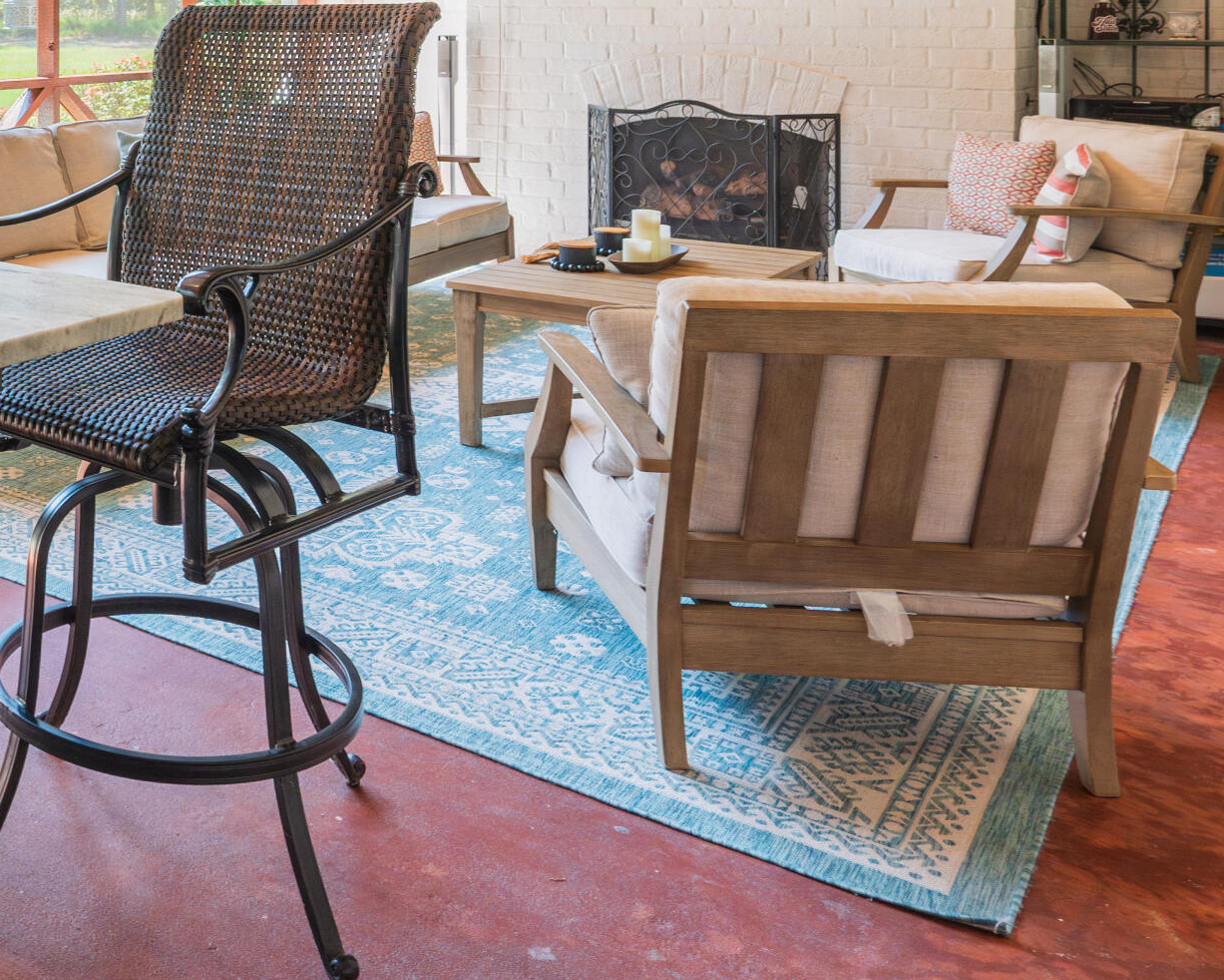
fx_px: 1413
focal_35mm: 39
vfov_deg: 35.5
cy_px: 60
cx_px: -50
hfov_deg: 40.0
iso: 250
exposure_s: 1/40
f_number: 6.3
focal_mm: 17
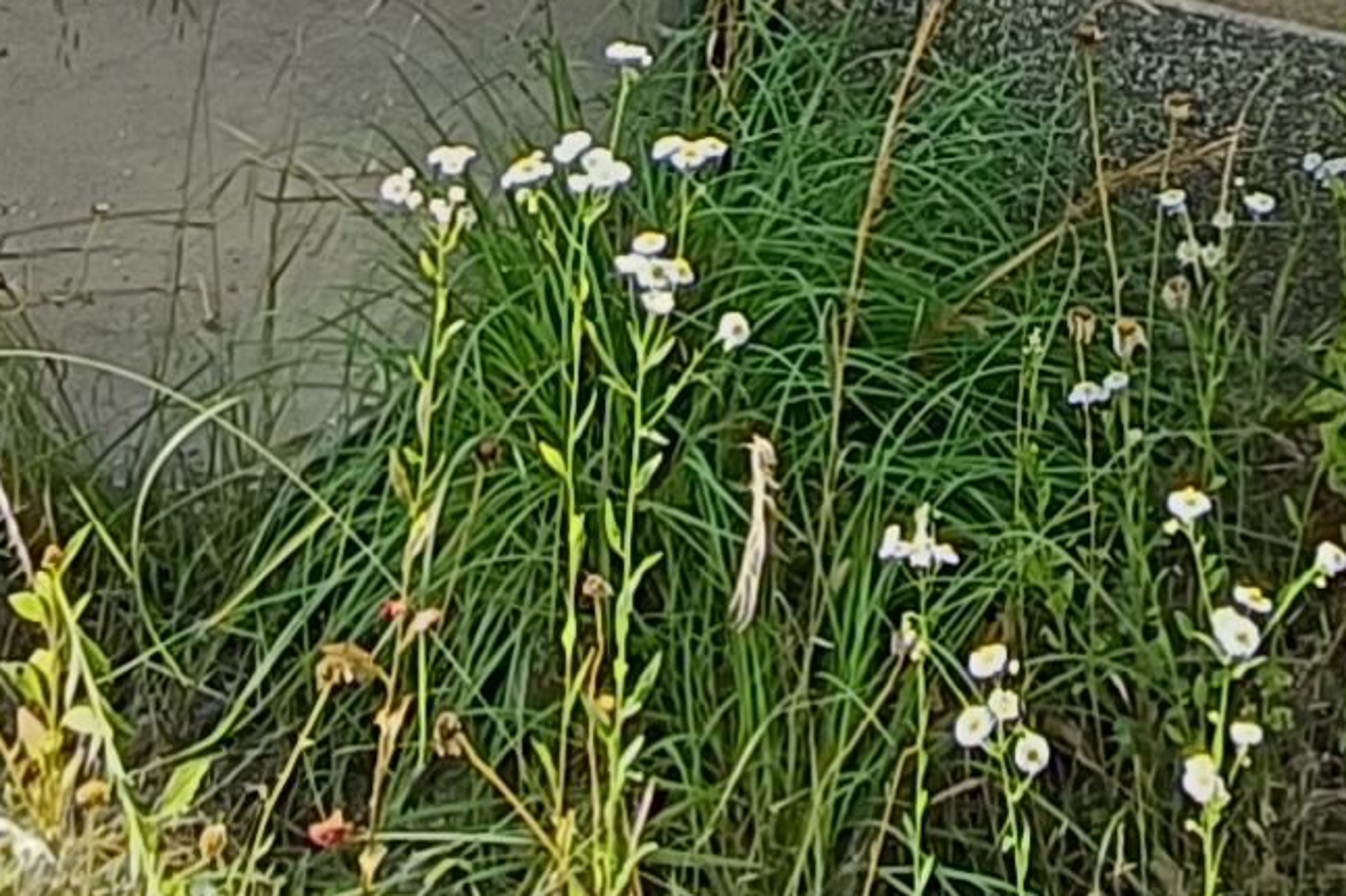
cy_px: -1557
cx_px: 1071
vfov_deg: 11.6
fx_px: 3140
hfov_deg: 23.8
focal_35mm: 84
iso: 64
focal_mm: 1.68
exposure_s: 1/241
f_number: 2.2
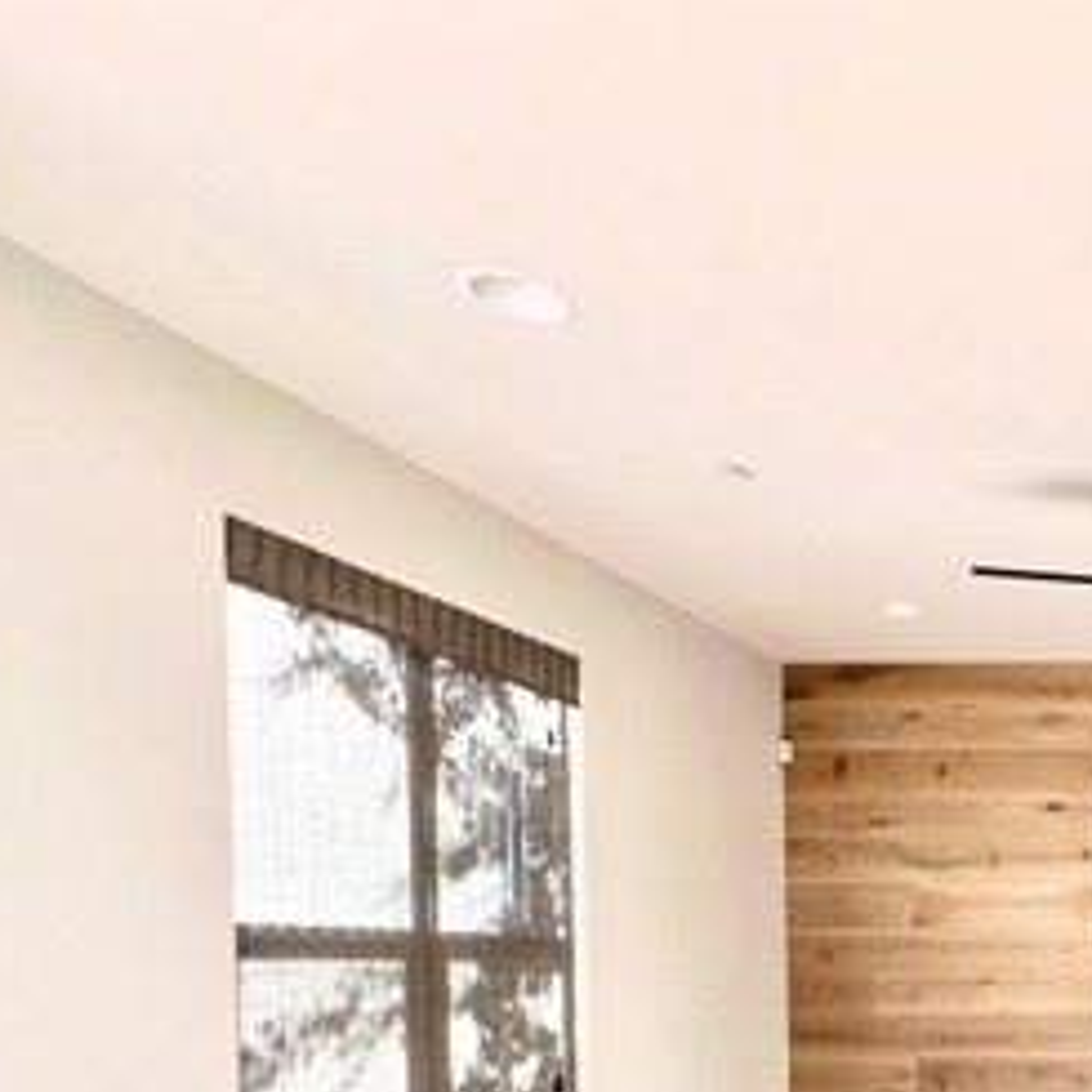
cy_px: 985
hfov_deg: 38.6
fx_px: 1071
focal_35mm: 30
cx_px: 1333
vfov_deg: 48.3
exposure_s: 1/99
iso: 50
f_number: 1.8
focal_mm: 1.57
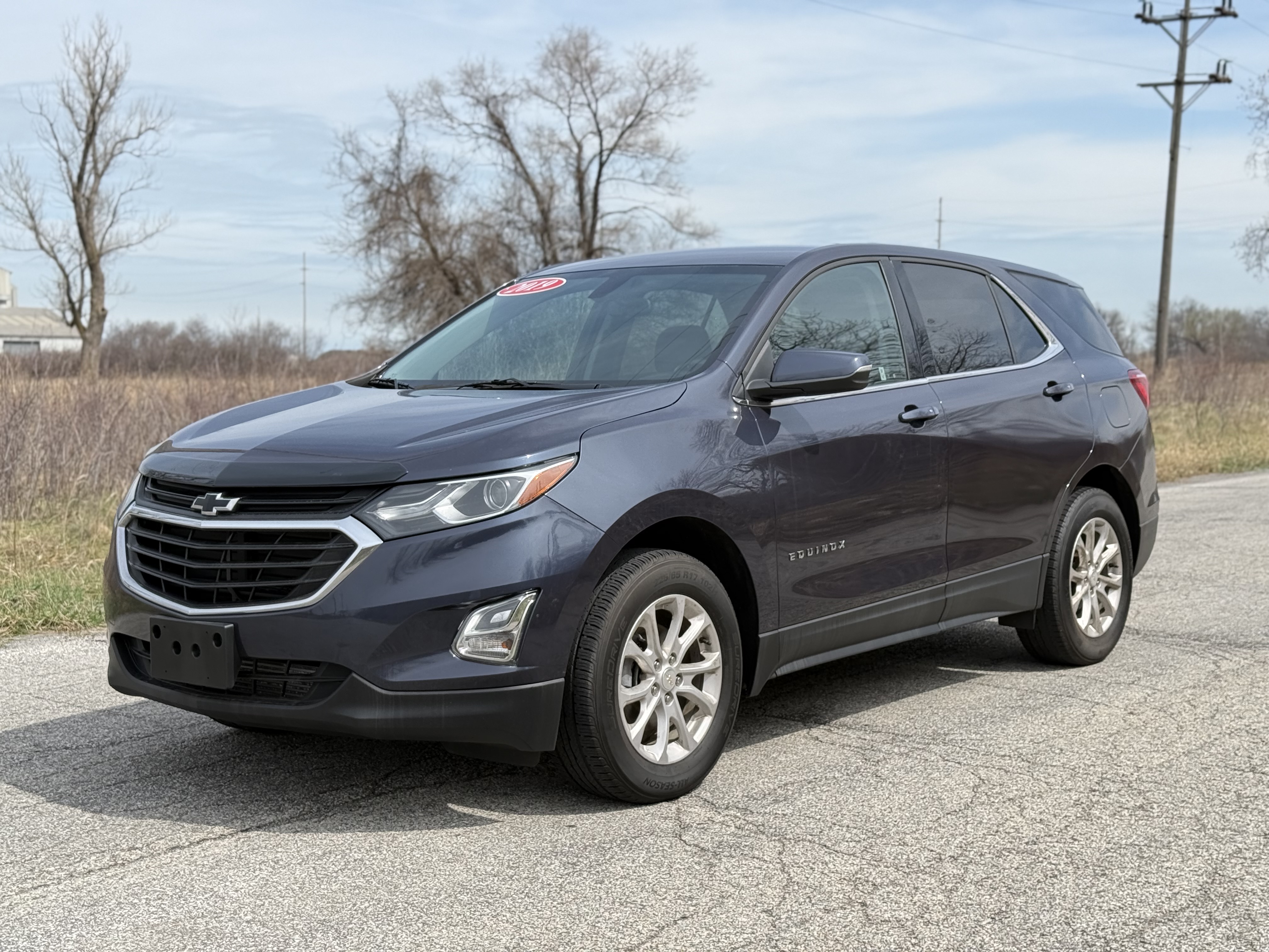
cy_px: 476
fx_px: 1760
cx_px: 634
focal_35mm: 48
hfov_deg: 39.7
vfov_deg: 30.3
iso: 100
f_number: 1.78
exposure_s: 1/3096
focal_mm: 6.76
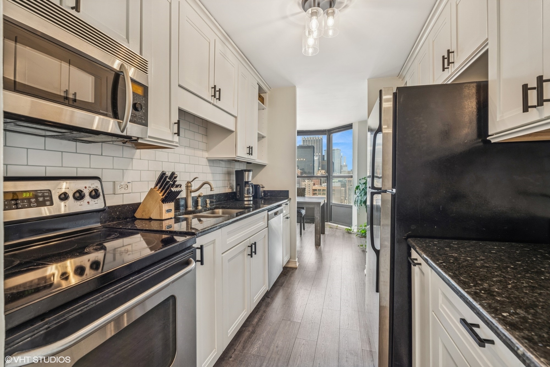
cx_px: 275
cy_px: 184
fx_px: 244
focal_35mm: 16
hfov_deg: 96.7
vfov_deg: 73.7
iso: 320
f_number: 8
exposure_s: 1/60
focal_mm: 16
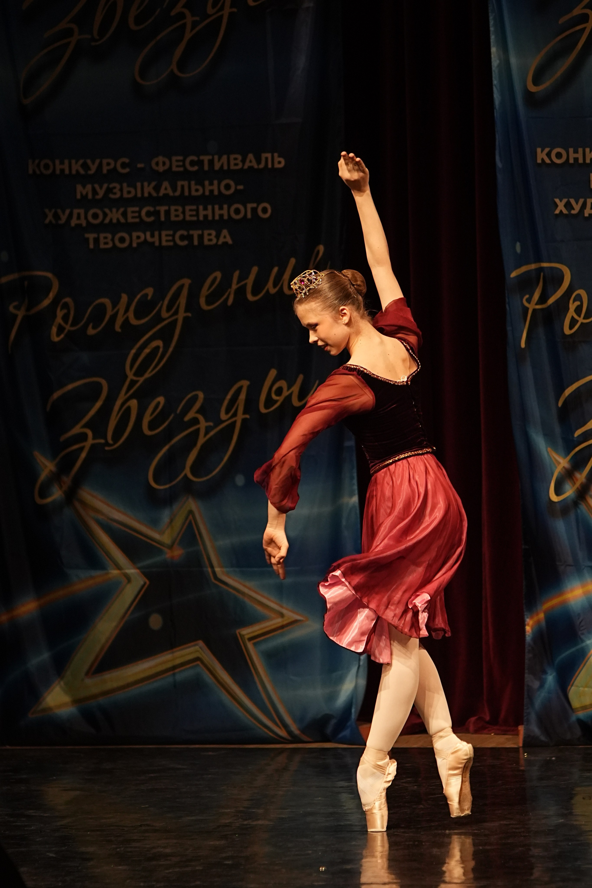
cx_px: 296
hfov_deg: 5.7
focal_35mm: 240
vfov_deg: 8.6
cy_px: 444
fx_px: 5920
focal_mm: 160
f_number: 2.8
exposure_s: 1/500
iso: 2000
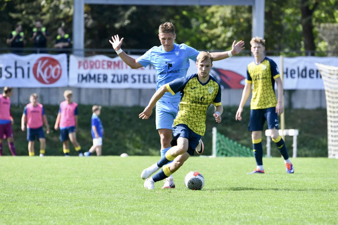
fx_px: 3755
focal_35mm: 400
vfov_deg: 3.4
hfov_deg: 5.2
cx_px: 169
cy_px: 112
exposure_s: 1/1600
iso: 2000
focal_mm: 400
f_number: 9
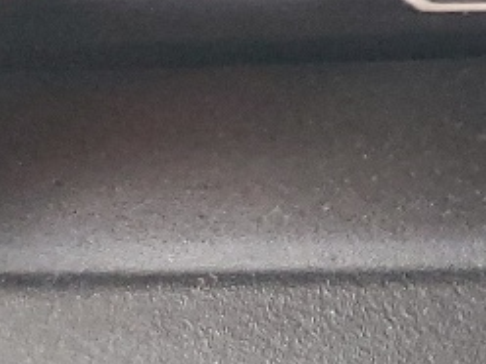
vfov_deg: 8.2
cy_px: -476
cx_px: 1301
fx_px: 2359
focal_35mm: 168
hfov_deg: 9.8
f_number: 1.5
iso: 144
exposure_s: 1/60.2
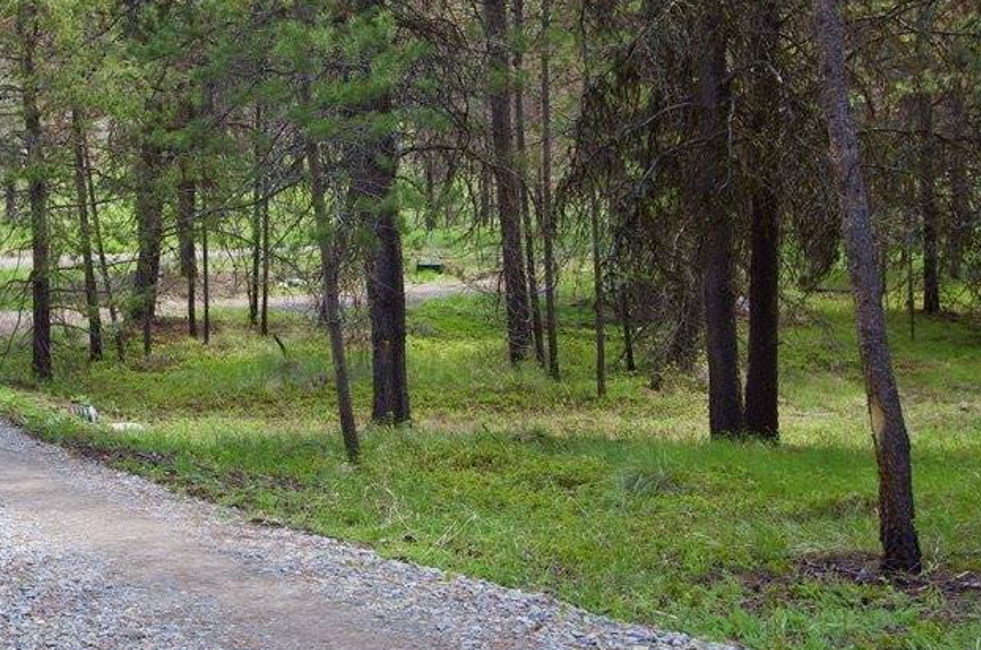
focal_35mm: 63
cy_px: 302
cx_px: 195
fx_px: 1713
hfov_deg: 31.1
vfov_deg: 21.5
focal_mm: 24
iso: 200
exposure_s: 1/200
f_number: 7.1
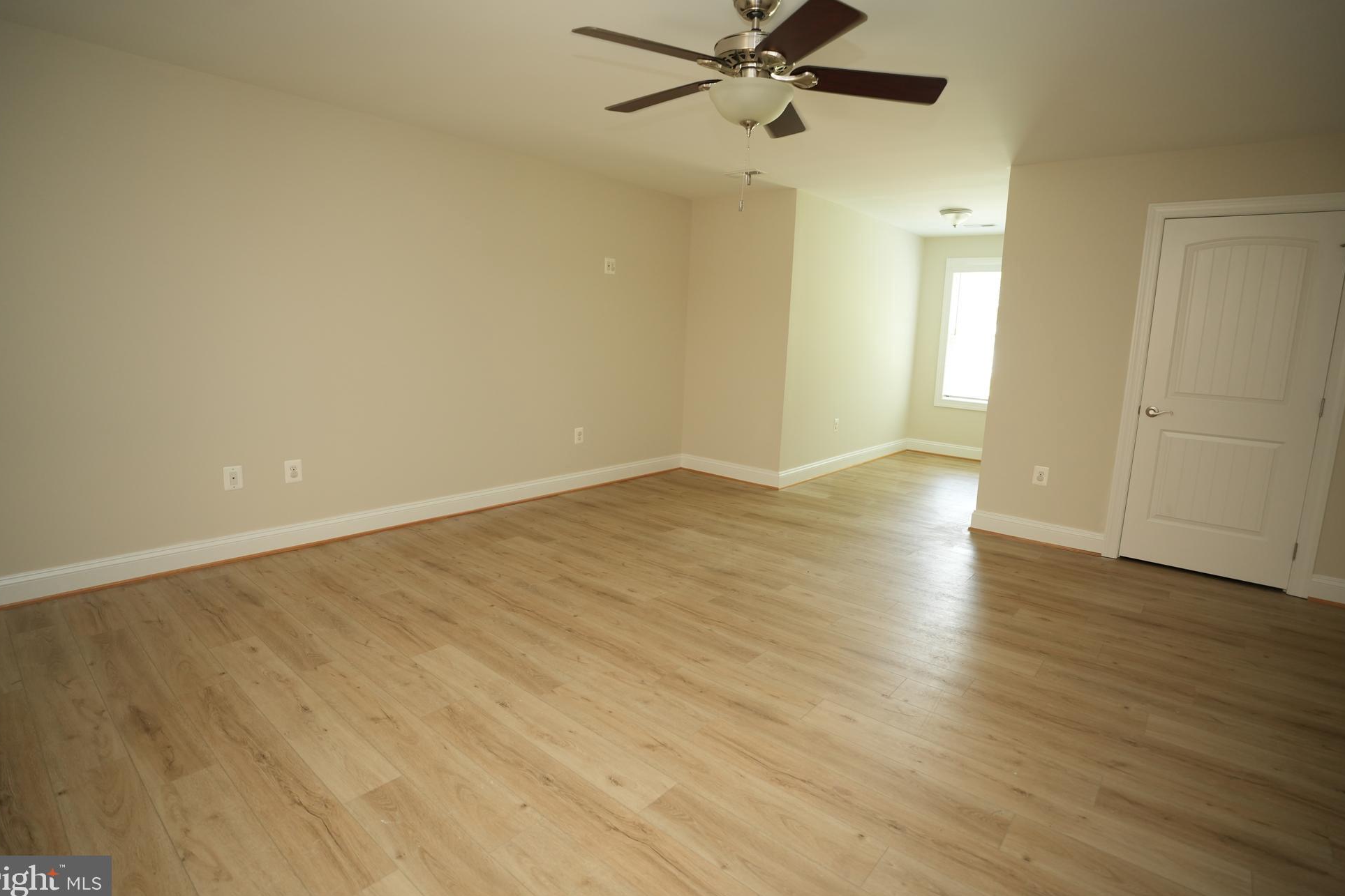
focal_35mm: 18
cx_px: 671
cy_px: 431
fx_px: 663
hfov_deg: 90.8
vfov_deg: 68.1
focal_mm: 16.7
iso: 800
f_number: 2.8
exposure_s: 1/60
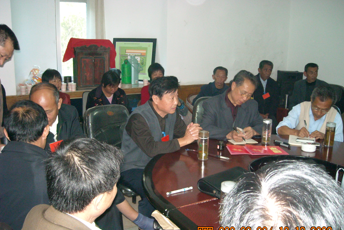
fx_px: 354
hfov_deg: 51.9
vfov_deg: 35.9
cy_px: 127
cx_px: 172
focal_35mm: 37
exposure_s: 1/60
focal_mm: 5.7
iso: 455
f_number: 2.8
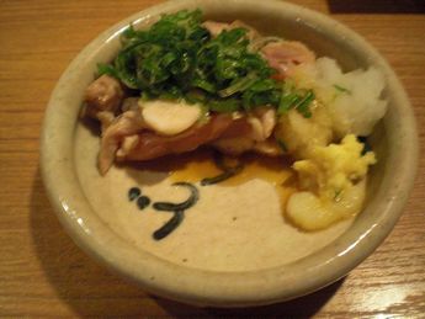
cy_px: 160
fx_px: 467
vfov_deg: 37.7
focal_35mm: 38
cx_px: 212
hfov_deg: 49.0
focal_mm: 6.3
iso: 800
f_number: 3.1
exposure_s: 1/13
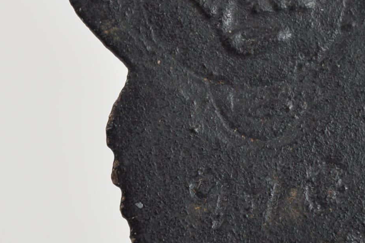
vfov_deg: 5.1
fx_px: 2732
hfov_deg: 7.6
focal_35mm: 270
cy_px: 19
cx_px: 151
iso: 100
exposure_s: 1/80
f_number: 9
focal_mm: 55
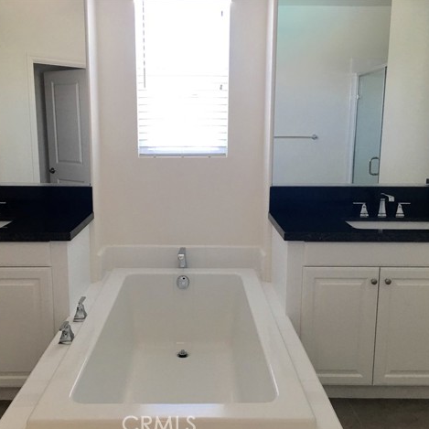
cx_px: 206
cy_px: 218
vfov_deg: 47.2
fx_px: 491
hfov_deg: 47.2
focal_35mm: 35
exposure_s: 1/33
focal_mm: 4.15
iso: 50
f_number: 2.2
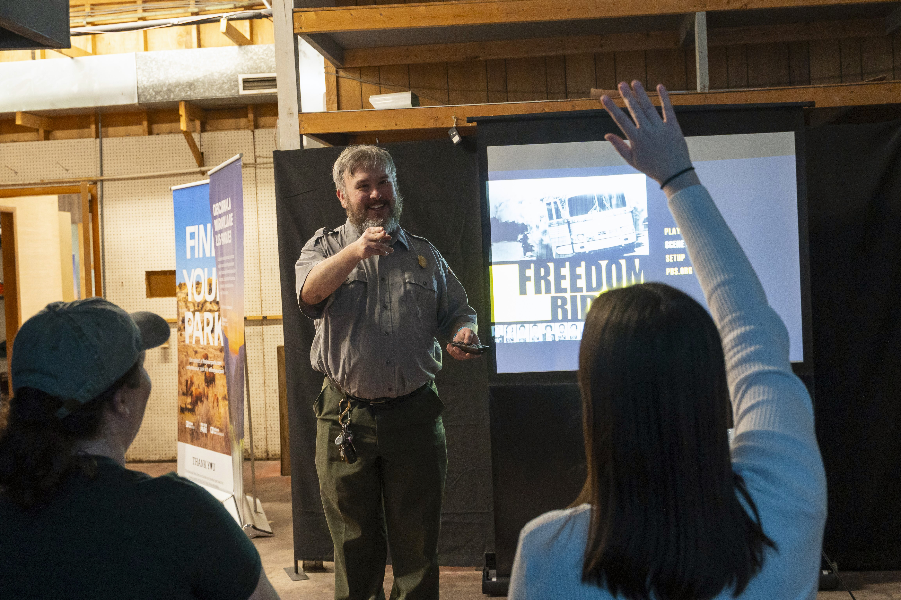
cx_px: 450
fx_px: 1201
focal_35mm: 48
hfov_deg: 41.1
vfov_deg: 28.1
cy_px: 300
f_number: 4
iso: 2500
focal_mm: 32
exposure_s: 1/125
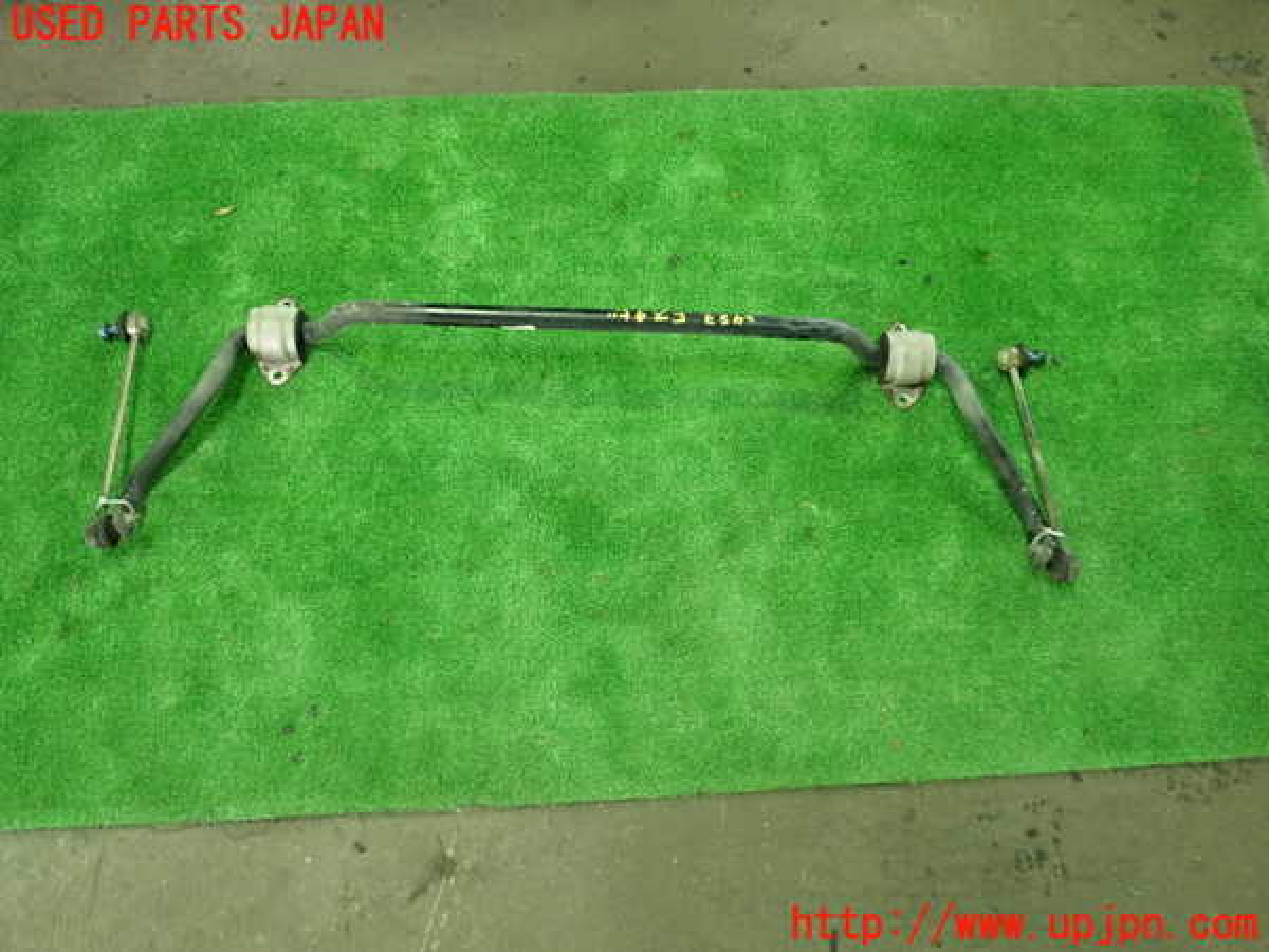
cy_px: 476
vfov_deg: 46.8
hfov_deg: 60.0
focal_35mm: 30
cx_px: 634
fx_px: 1100
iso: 800
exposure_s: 1/60
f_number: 2.3
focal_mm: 5.5
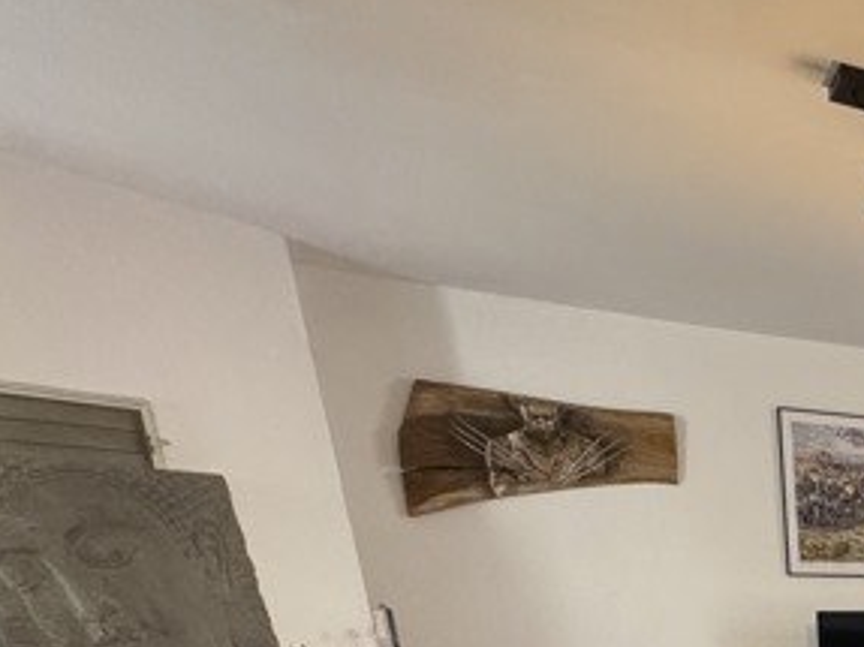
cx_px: 1195
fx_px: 973
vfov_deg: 30.8
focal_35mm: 39
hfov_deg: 32.1
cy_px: 788
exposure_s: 1/100
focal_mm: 2.22
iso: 320
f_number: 2.2
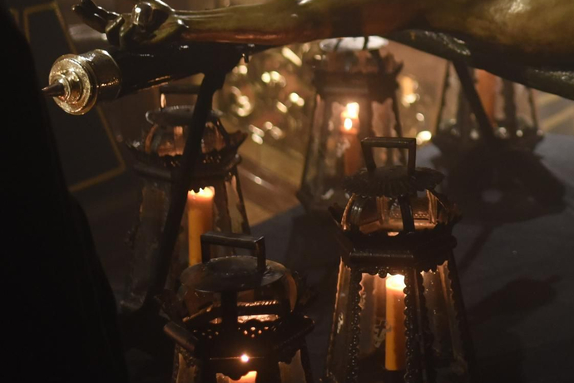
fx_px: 1849
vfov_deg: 11.7
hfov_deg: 17.1
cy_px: -27
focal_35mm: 116
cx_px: 608
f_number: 1.8
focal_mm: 50
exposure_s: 1/50
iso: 2500
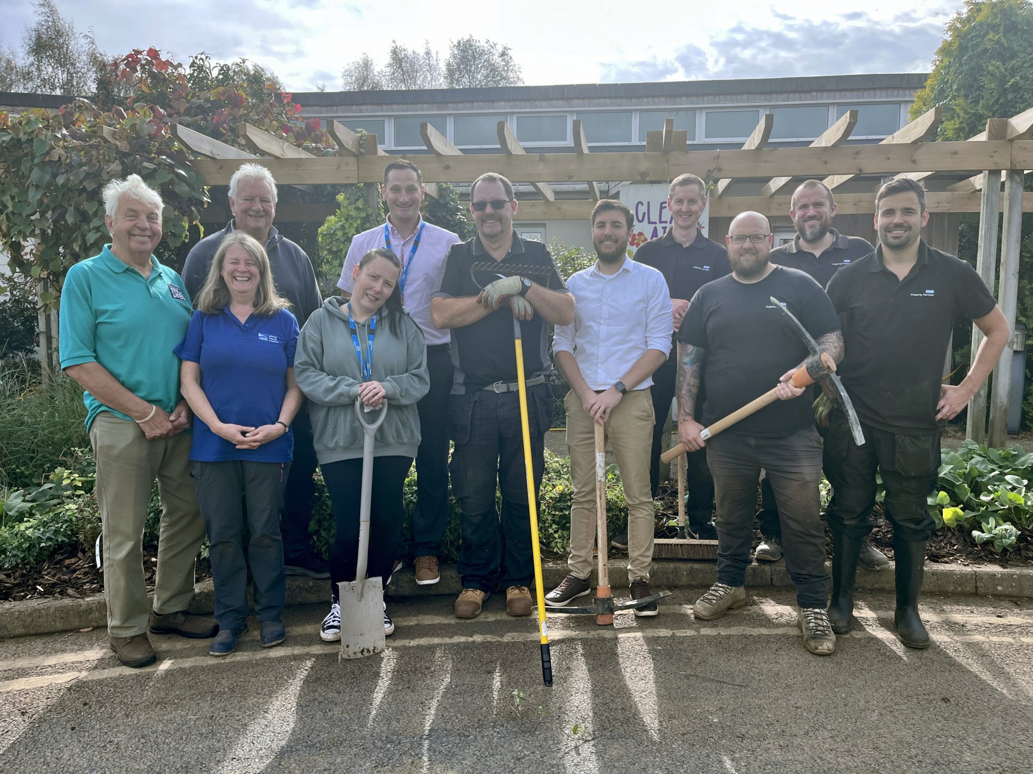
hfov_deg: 67.3
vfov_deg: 53.1
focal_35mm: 26
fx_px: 776
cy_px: 387
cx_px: 516
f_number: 1.6
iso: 50
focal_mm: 5.1
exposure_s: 1/1721
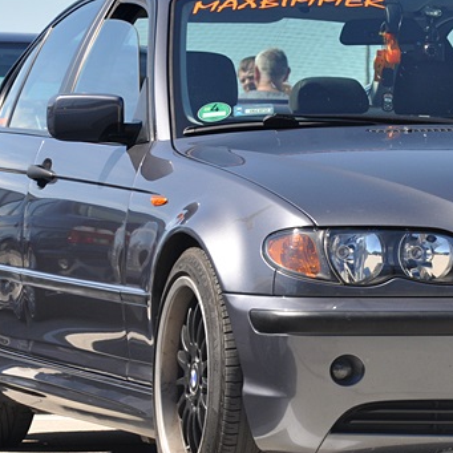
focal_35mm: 254
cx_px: 428
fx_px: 3761
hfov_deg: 6.9
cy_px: 216
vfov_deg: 6.9
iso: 200
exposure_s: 1/320
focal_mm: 85
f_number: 9
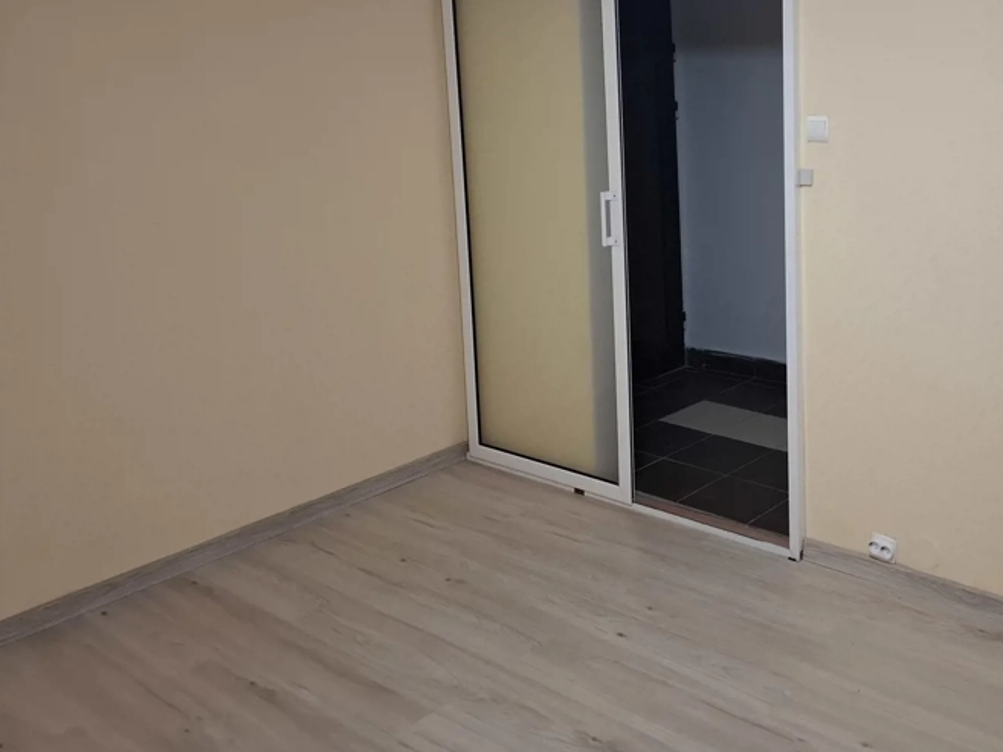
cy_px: 218
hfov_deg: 50.3
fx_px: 1014
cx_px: 762
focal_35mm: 35
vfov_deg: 39.9
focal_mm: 5.54
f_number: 1.8
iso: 250
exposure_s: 1/50
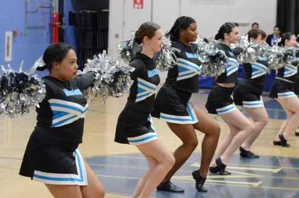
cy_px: 99
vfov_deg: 11.4
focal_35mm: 120
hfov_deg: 17.1
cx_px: 150
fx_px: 995
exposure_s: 1/250
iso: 6400
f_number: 4
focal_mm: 80
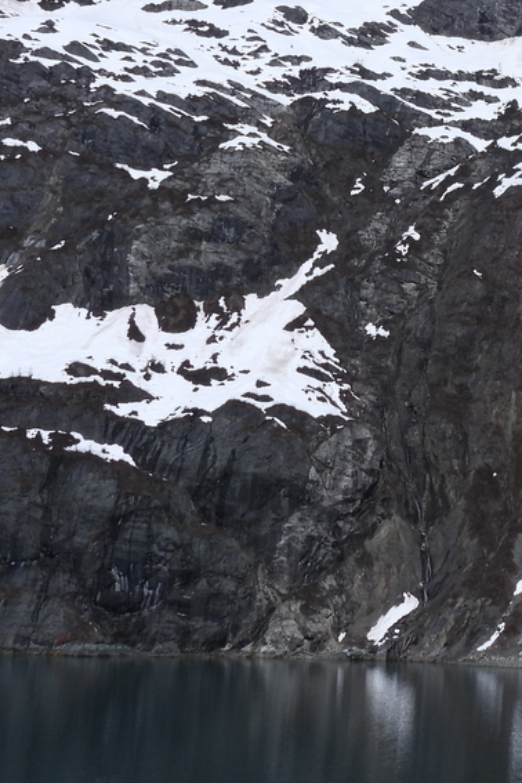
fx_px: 2044
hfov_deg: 14.3
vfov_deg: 21.5
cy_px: 217
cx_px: 539
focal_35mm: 94
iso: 100
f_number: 4.5
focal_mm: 7.1
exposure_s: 1/2000
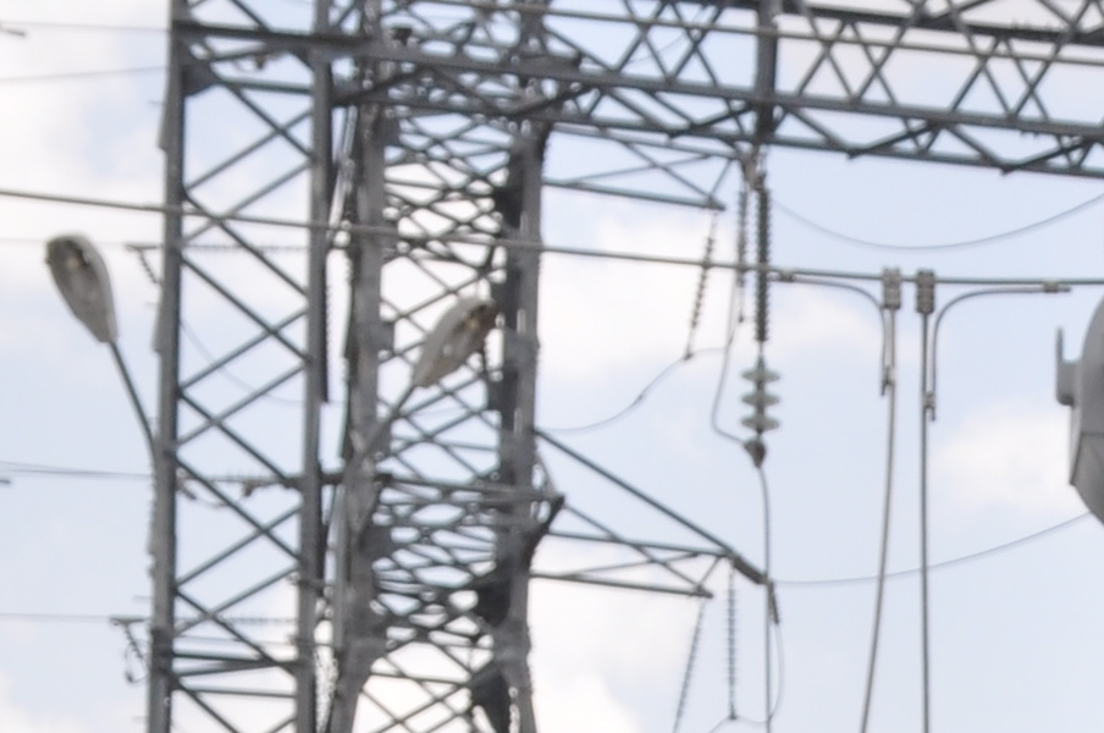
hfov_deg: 10.6
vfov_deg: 7.1
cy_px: 1633
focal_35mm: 185
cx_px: 1784
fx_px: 5665
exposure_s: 1/250
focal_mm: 26
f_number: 8
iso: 200
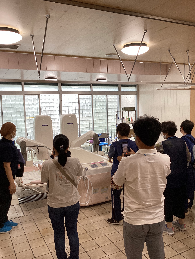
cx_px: 98
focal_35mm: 31
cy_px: 130
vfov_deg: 58.4
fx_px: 233
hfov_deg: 45.4
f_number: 2.4
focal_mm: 3.3
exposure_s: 1/50
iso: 50
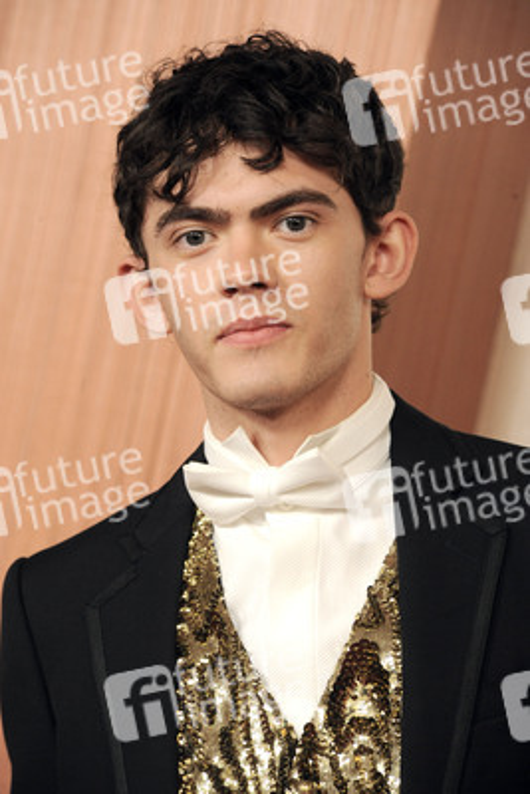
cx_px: 265
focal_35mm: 200
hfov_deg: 6.9
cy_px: 397
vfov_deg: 10.3
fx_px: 4413
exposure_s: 1/160
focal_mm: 200
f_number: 7.1
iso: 2000
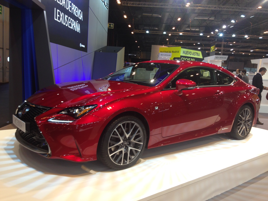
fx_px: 255
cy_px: 100
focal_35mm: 33
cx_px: 134
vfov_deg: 42.9
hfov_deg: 55.4
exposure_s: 1/24
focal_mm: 4.12
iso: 50
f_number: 2.4
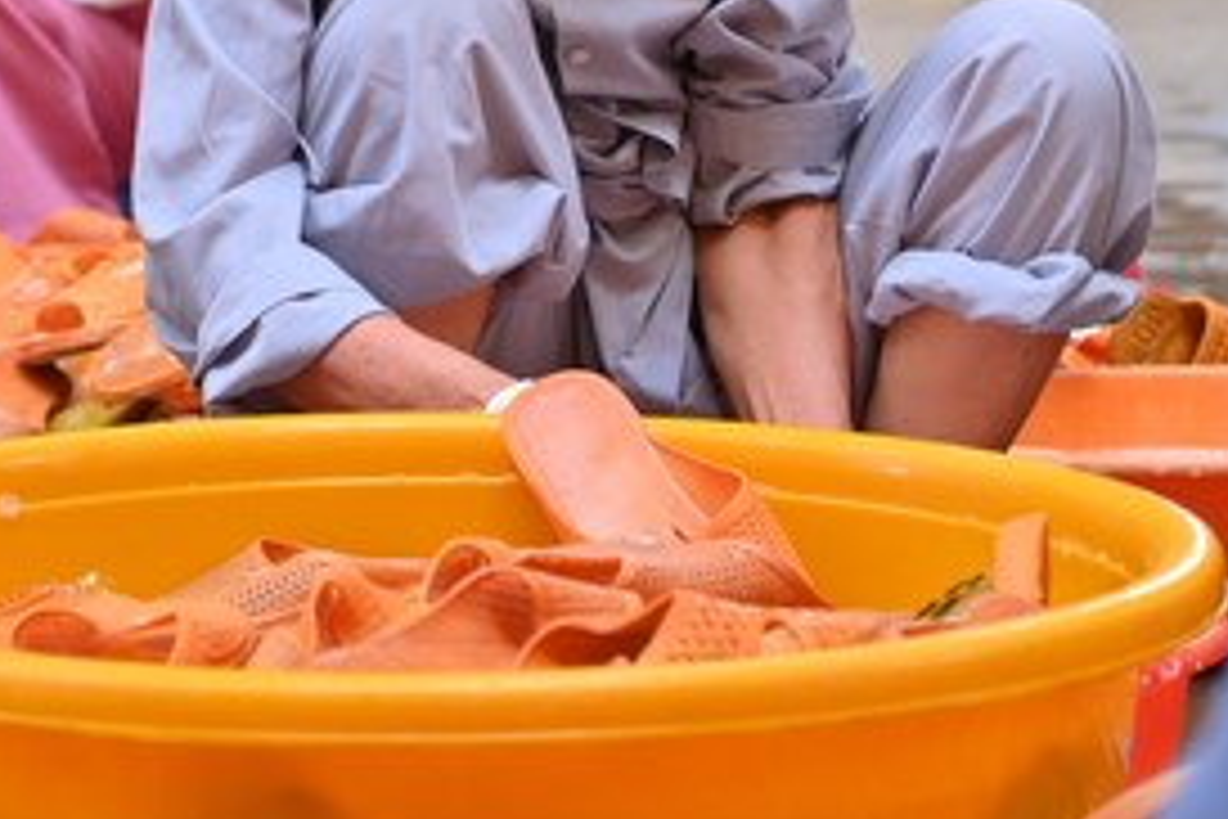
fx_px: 6344
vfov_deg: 7.3
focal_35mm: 186
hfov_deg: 10.9
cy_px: -88
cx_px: -220
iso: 125
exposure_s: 1/80
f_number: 5
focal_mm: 78
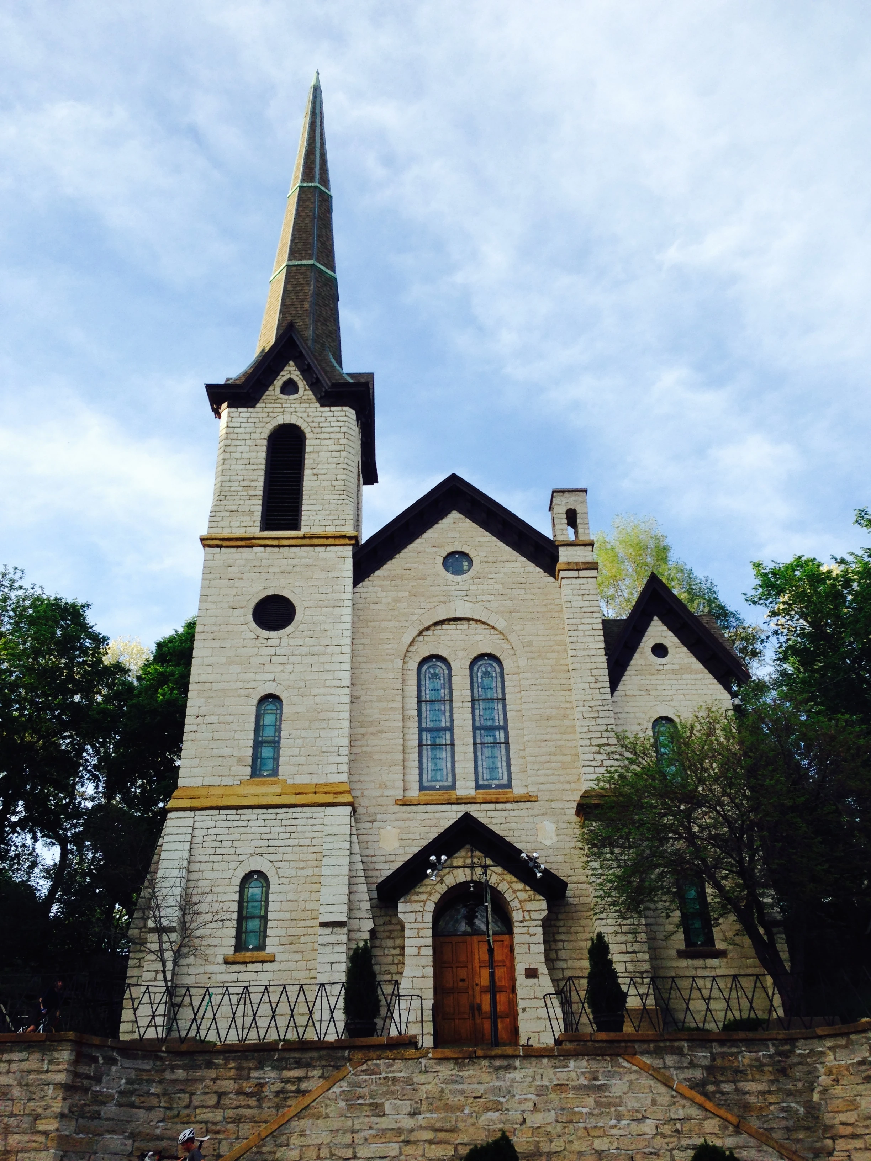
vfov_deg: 55.4
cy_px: 580
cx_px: 436
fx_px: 1107
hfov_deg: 42.9
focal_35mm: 33
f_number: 2.4
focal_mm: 4.12
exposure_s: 1/437
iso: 50
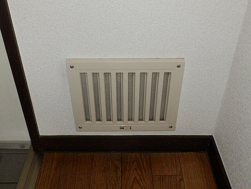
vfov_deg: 32.9
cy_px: 94
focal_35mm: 44
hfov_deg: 42.9
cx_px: 126
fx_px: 319
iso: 800
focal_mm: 7.9
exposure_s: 1/40
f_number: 10.6
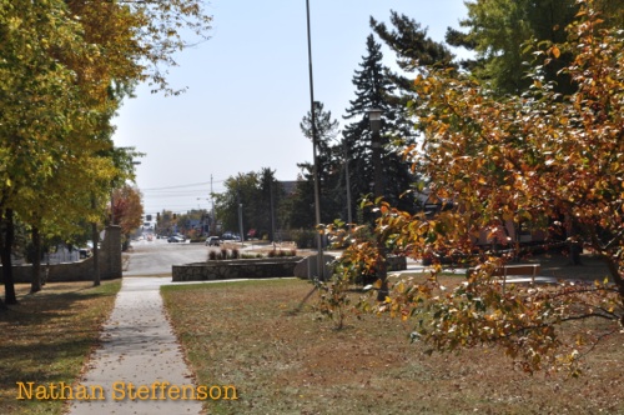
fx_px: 1428
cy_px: 208
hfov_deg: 24.6
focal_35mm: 82
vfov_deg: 16.5
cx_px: 312
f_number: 22
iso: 100
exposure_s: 1/60
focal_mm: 55
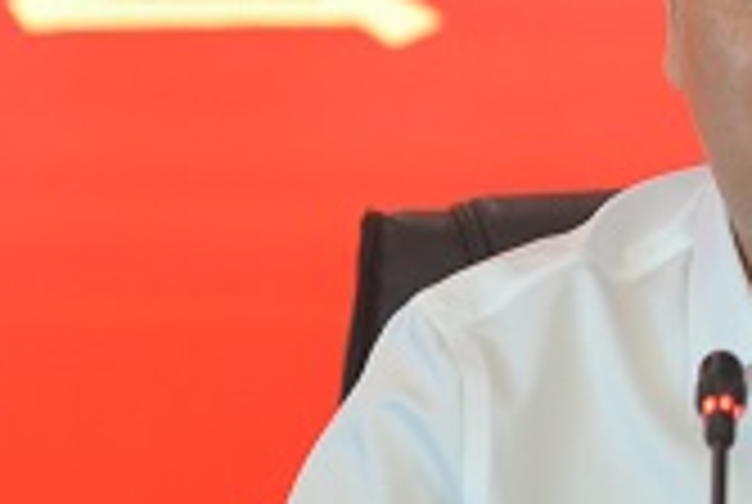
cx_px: 1000
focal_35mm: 430
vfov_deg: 3.2
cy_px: 162
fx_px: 8998
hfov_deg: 4.8
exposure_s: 1/125
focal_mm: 120
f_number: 4
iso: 1250
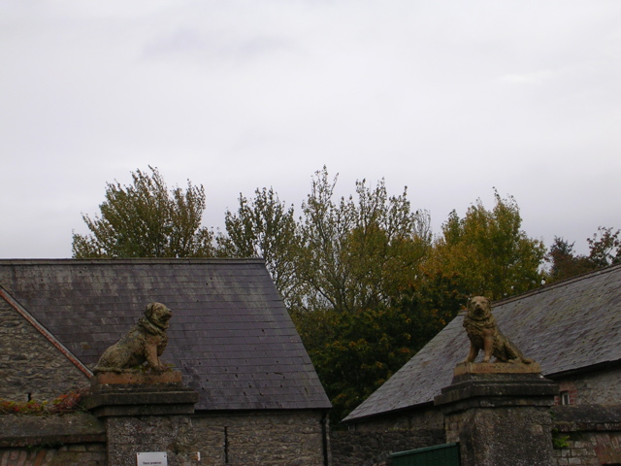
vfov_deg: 12.9
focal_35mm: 115
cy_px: 233
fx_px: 2063
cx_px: 310
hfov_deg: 17.1
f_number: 4.9
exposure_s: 1/172
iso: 50
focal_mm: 17.4
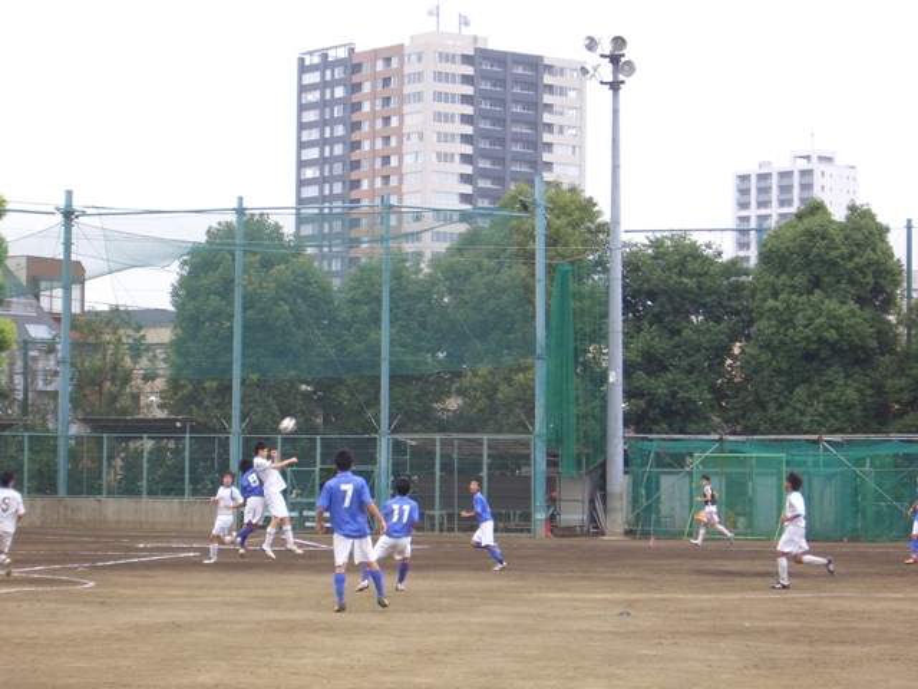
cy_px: 344
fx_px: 2785
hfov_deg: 18.7
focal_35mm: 105
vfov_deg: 14.1
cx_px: 459
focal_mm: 17.4
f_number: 4.8
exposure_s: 1/125
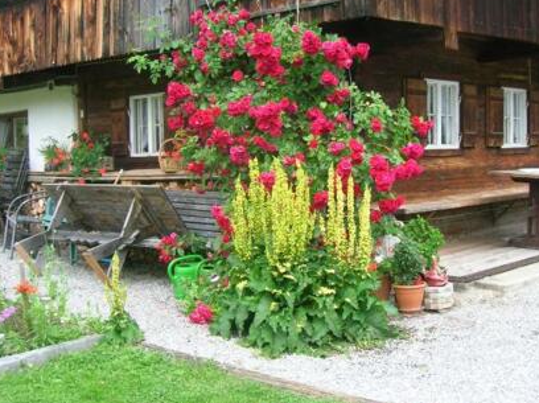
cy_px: 143
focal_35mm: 49
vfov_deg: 29.5
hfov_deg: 38.8
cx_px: 321
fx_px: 762
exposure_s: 1/58.2
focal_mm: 5.7
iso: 50
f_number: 4.9
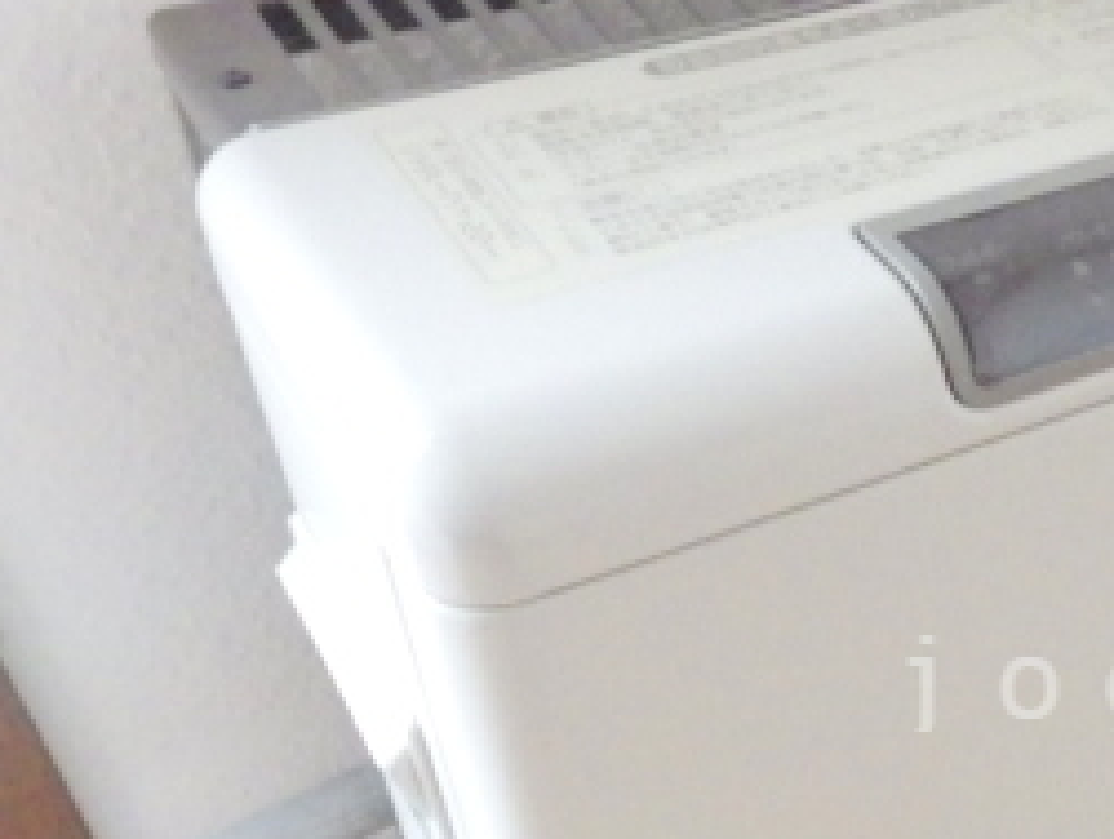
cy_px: 679
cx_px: 1203
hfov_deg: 30.9
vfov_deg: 25.7
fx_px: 1805
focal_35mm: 56
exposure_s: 1/45
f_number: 3.1
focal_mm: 4
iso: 800
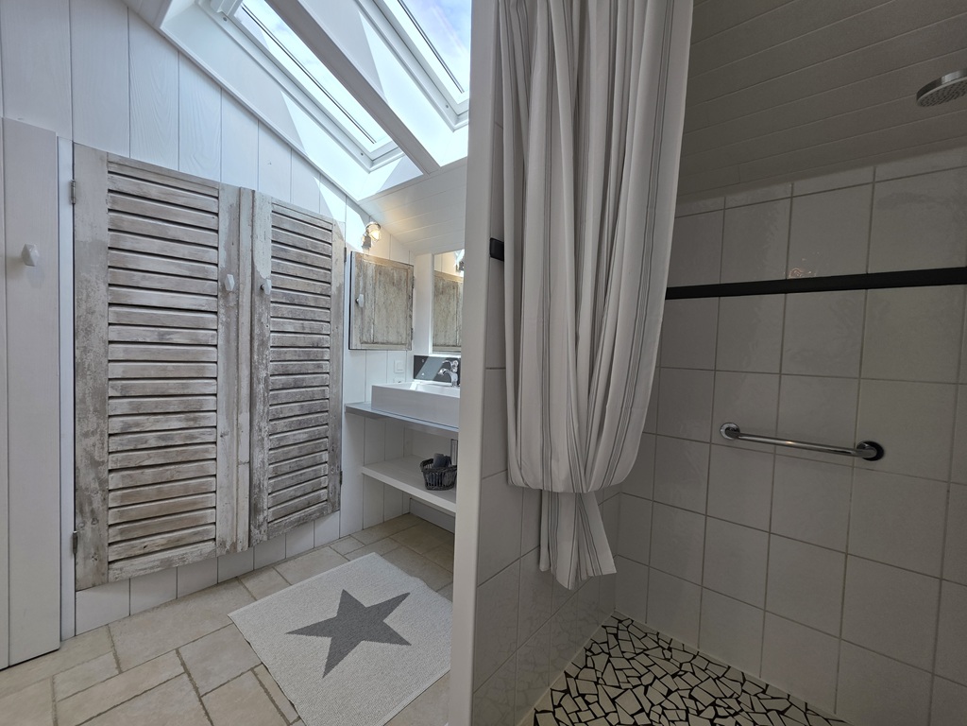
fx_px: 363
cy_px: 363
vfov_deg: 89.9
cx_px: 484
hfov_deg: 106.2
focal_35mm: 13
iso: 25
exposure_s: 1/100
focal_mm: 2.2
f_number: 1.9
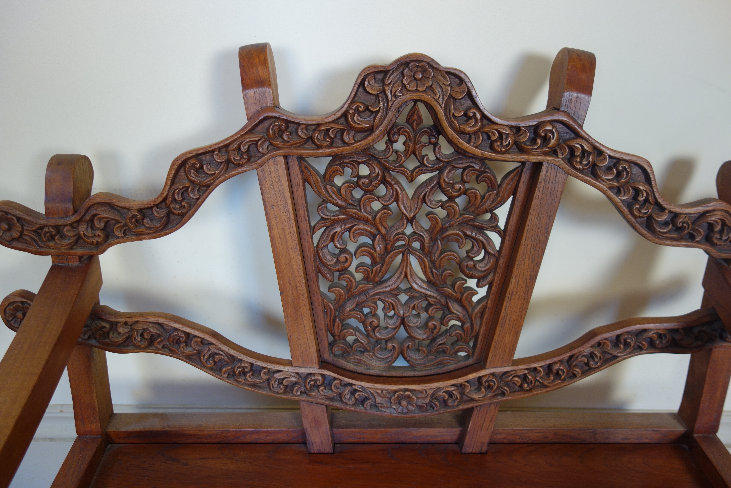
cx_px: 366
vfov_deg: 46.4
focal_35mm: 28
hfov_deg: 65.5
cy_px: 244
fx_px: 569
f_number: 1.8
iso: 125
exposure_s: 1/80
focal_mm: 10.4
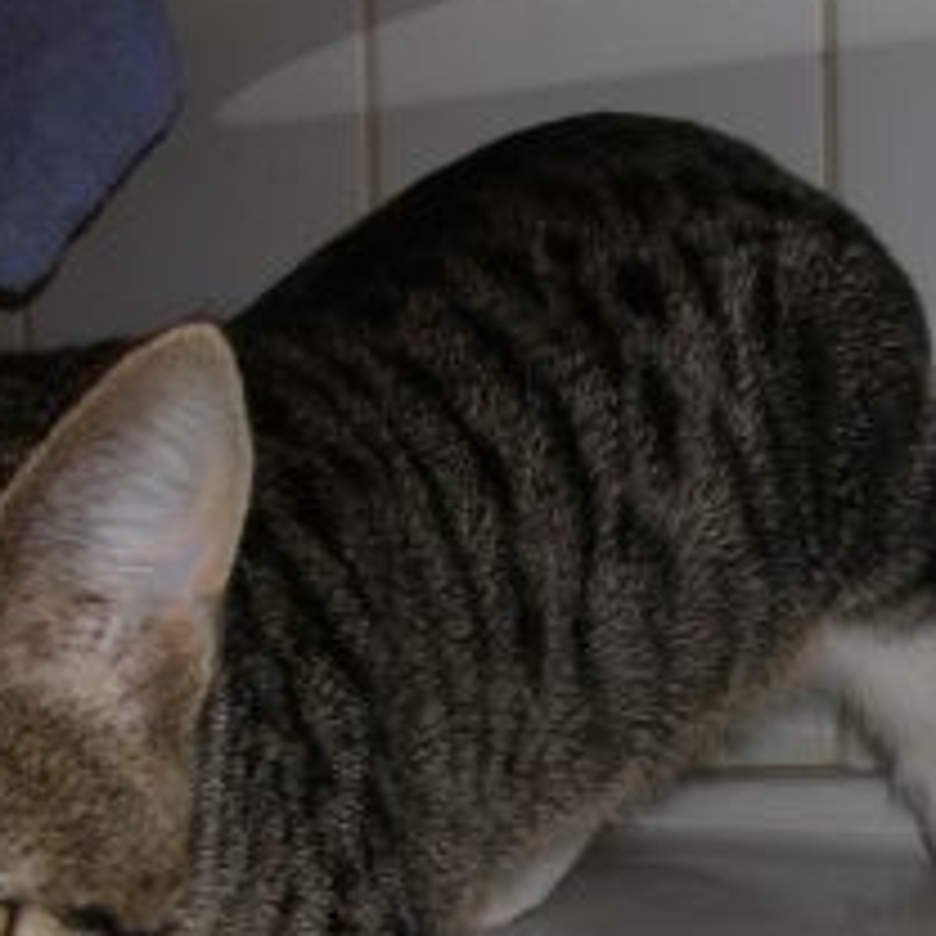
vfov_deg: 18.9
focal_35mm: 89
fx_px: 2723
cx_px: 819
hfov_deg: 19.2
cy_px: 979
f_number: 2.8
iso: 50
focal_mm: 5.8
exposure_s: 1/60.1
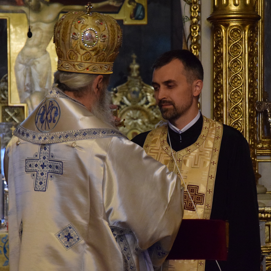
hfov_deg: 9.0
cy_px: 145
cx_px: 141
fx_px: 1718
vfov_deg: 9.0
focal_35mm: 194
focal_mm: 92
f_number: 5.6
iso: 2500
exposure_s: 1/50
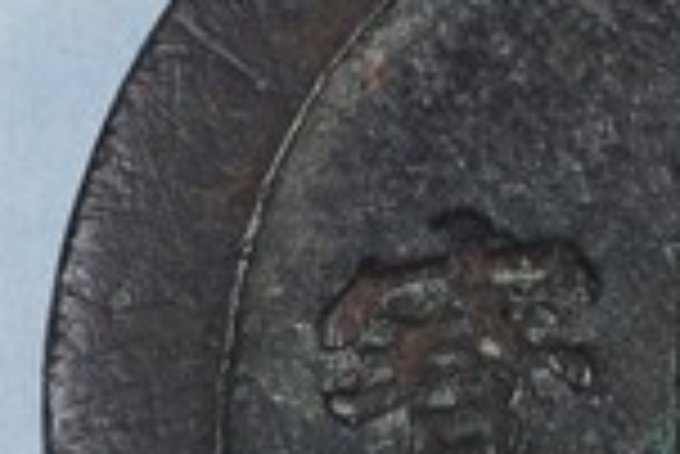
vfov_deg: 3.6
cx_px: 860
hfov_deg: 5.4
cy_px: 450
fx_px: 7203
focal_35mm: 381
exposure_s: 1/100
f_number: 20
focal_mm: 60
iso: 100
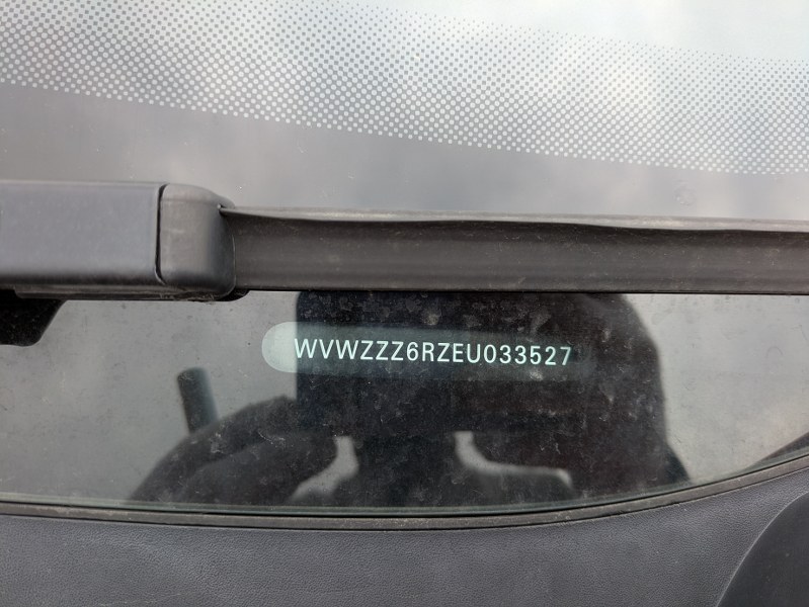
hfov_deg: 69.4
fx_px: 585
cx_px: 404
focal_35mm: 25
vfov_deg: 54.9
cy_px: 304
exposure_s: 1/306
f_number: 1.89
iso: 49
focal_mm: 5.43
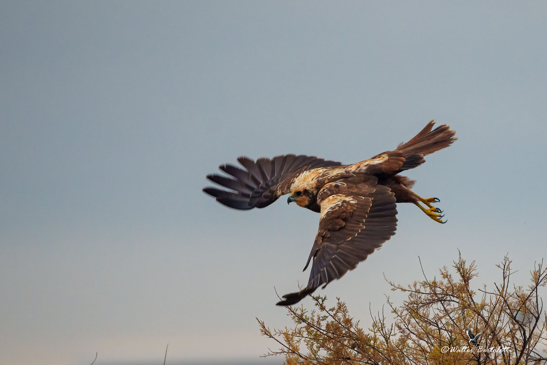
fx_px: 9116
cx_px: 274
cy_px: 182
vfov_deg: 2.3
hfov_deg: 3.4
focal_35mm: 600
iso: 1000
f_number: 6.3
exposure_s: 1/1250
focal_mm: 600
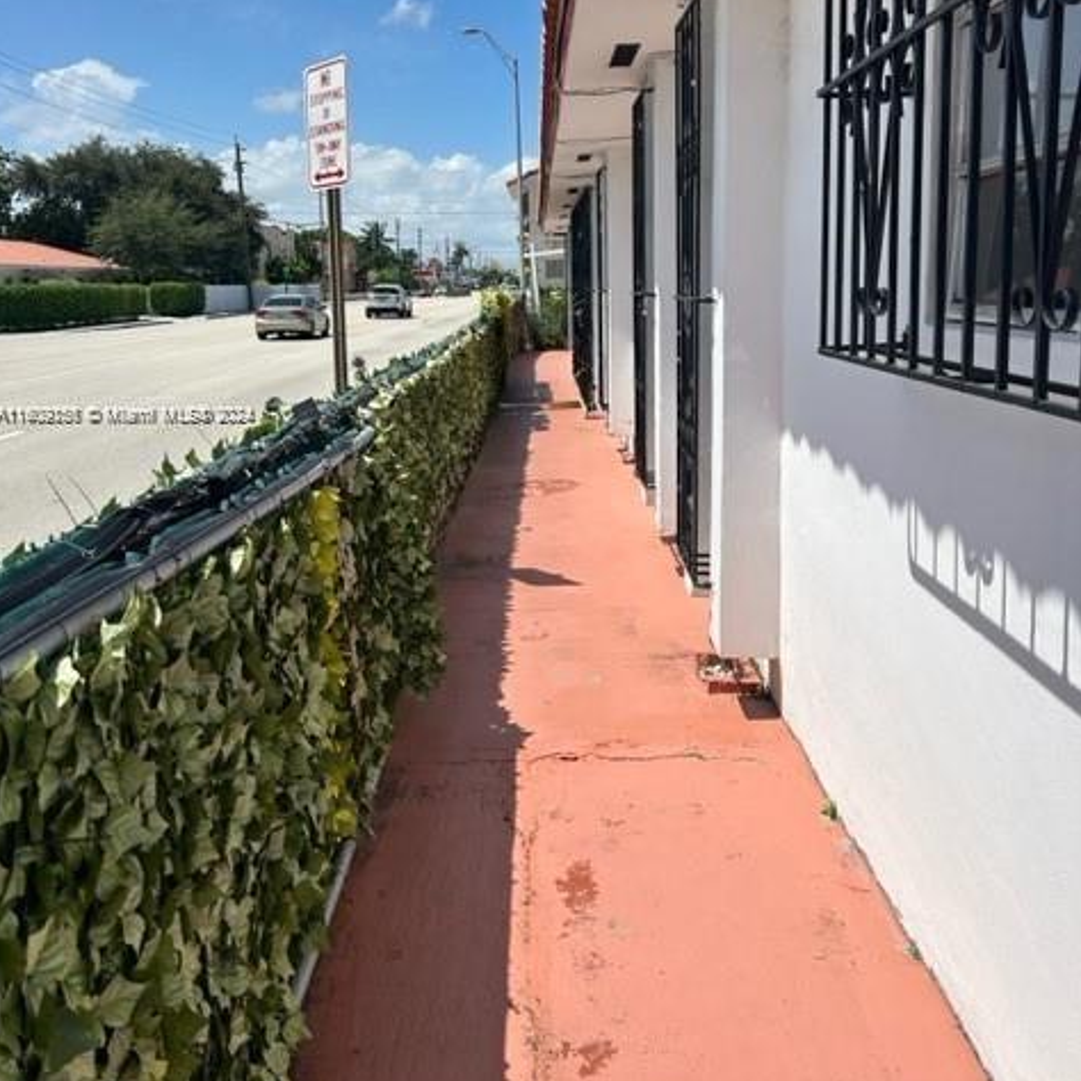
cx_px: 538
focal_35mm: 31
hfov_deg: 52.5
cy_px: 415
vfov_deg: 52.1
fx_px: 1095
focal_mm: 5.7
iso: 50
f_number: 1.5
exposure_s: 1/6993
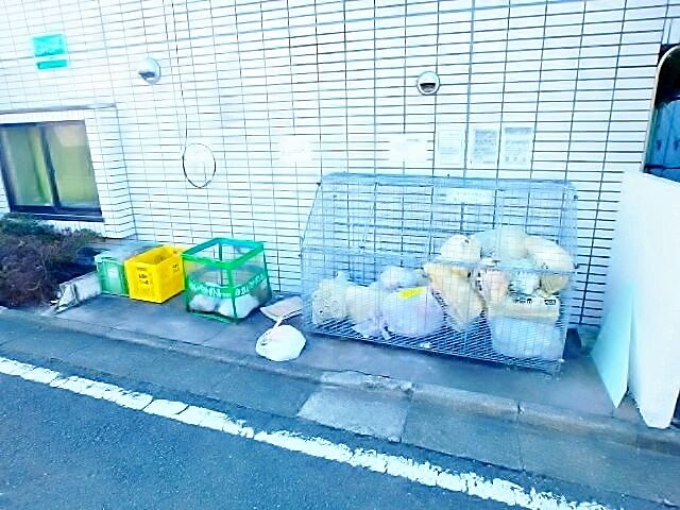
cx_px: 340
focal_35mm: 21
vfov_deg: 63.4
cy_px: 255
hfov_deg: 79.0
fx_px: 413
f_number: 3.5
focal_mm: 3.7
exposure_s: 1/100
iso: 125
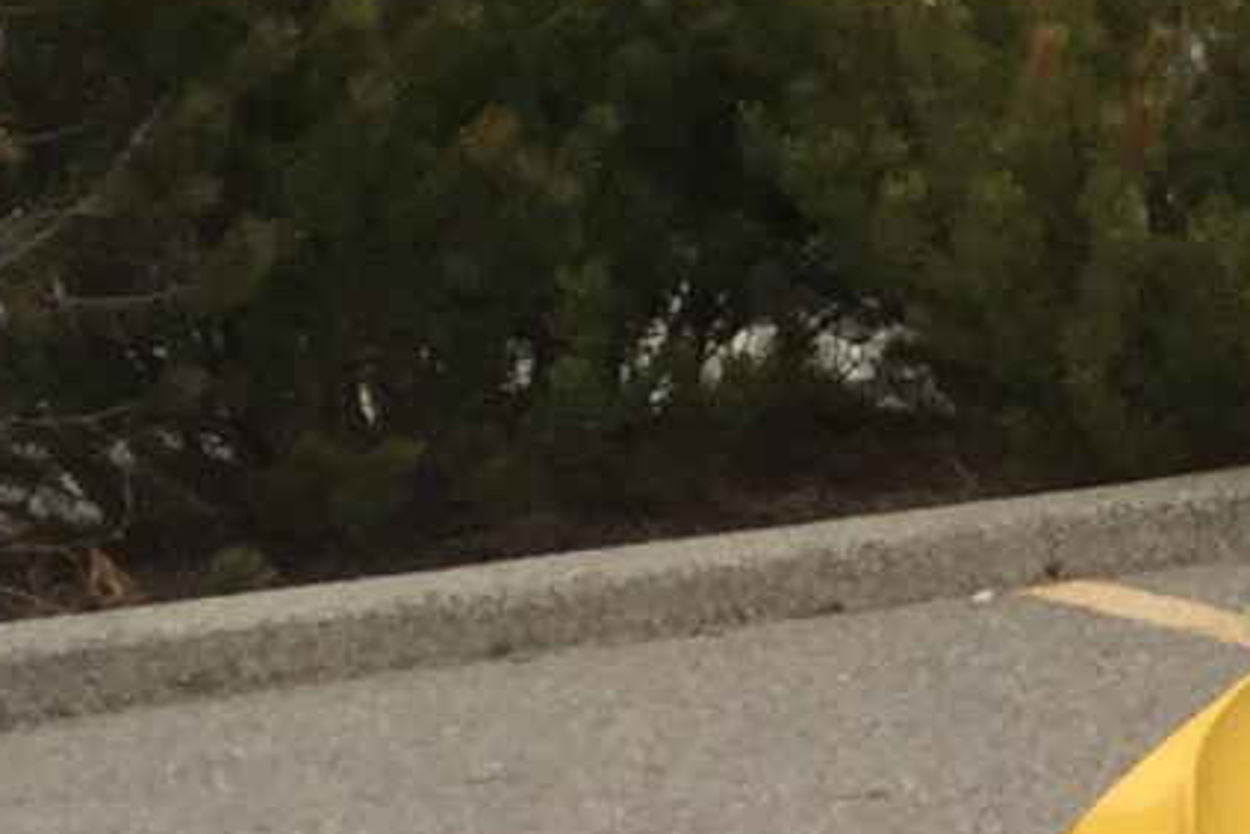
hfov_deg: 9.4
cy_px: 1067
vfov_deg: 7.5
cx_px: 3455
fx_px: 6321
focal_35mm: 182
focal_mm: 4.15
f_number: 2.2
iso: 32
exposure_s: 1/2083
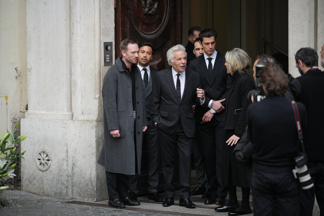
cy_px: 108
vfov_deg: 9.0
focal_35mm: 152
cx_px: 162
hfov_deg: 13.5
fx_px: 1368
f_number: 2.8
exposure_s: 1/1000
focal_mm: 152
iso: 2000
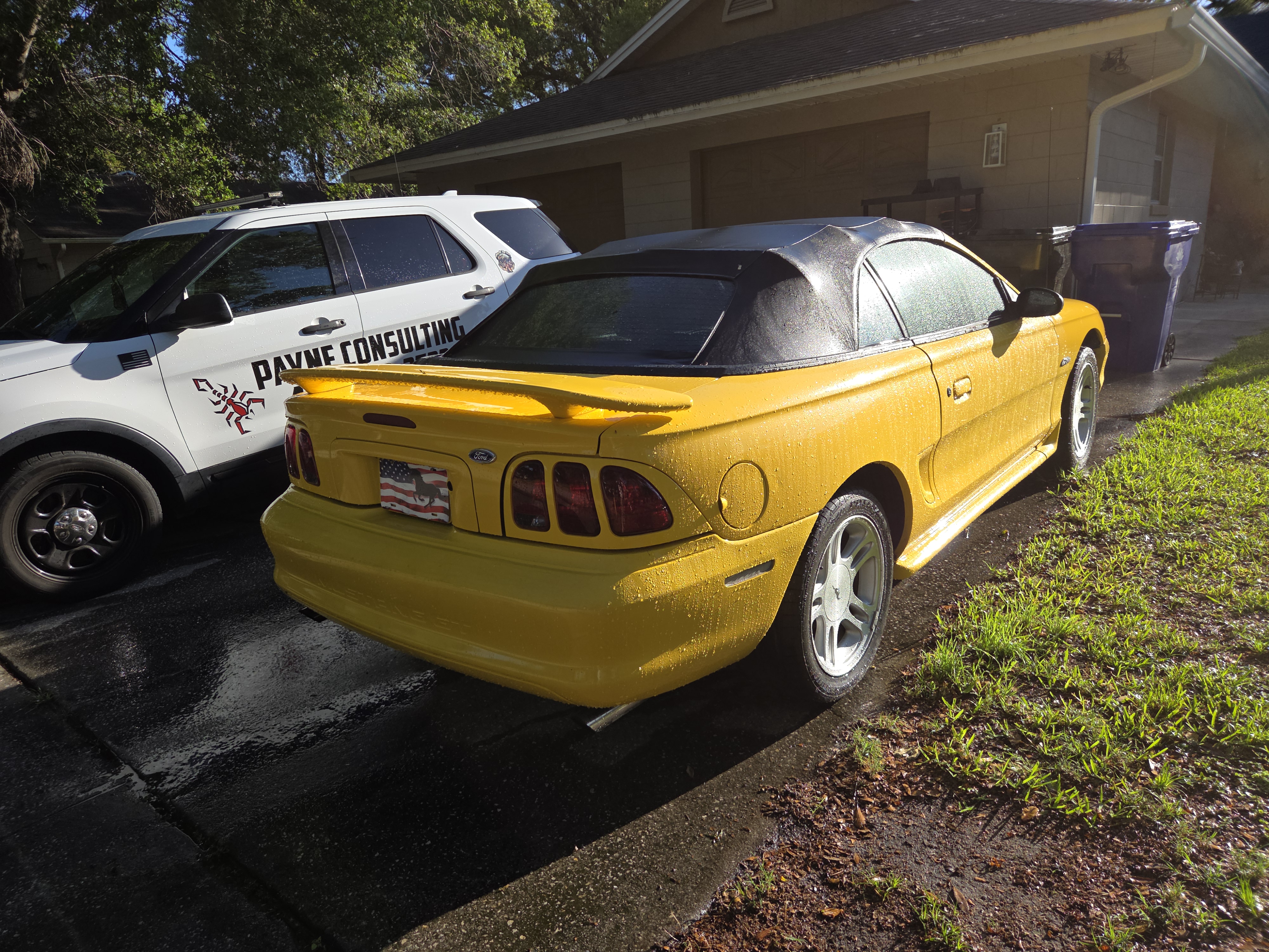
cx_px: 634
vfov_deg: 58.9
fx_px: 843
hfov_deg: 73.9
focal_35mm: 23
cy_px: 476
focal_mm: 5.4
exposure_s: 1/1212
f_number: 1.8
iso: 25
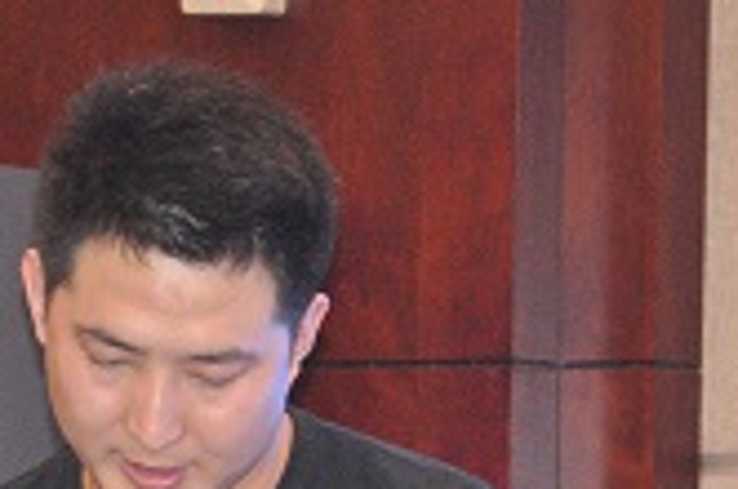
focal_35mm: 476
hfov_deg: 4.3
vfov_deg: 2.9
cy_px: 618
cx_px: 227
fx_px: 9729
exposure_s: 1/60
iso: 3200
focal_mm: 105
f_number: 5.6
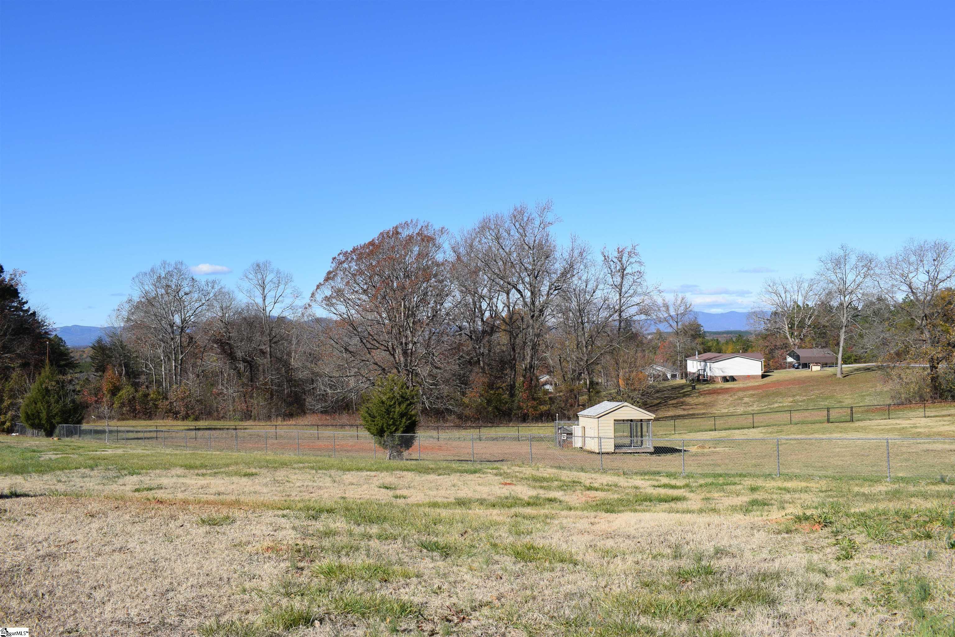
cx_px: 478
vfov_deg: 41.7
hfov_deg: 59.5
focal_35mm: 32
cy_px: 318
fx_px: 836
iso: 200
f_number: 10
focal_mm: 21
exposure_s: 1/400
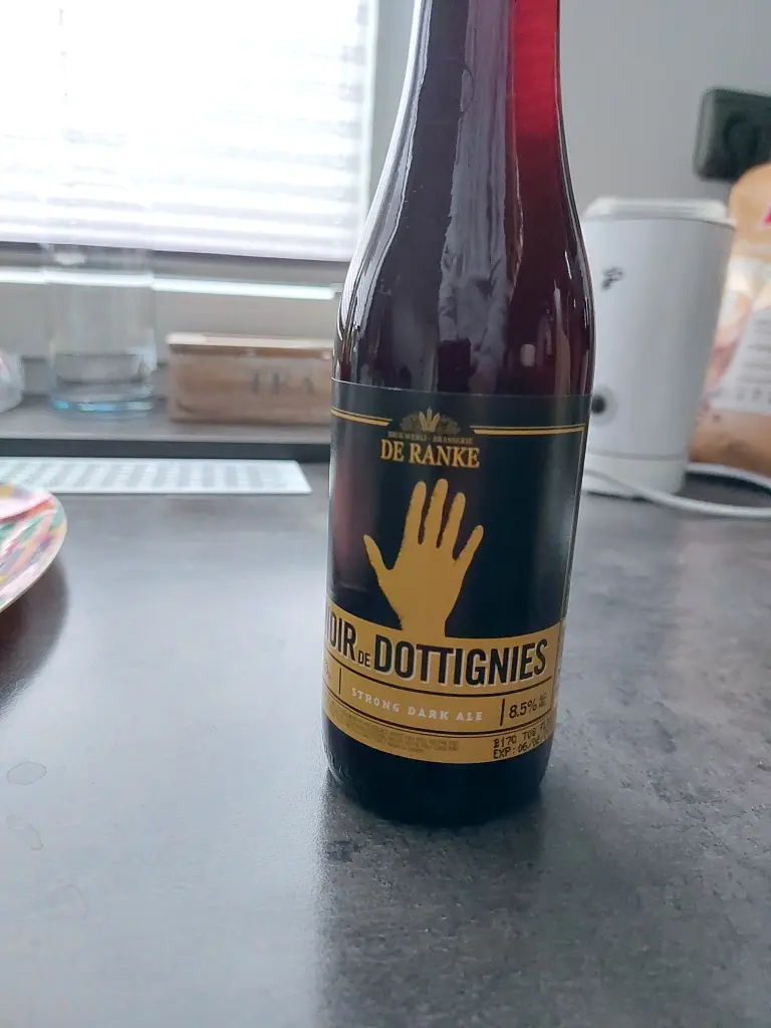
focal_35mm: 24
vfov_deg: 71.6
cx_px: 386
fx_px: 713
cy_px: 514
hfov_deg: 56.8
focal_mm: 5.23
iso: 1000
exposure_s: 1/25
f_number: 1.8
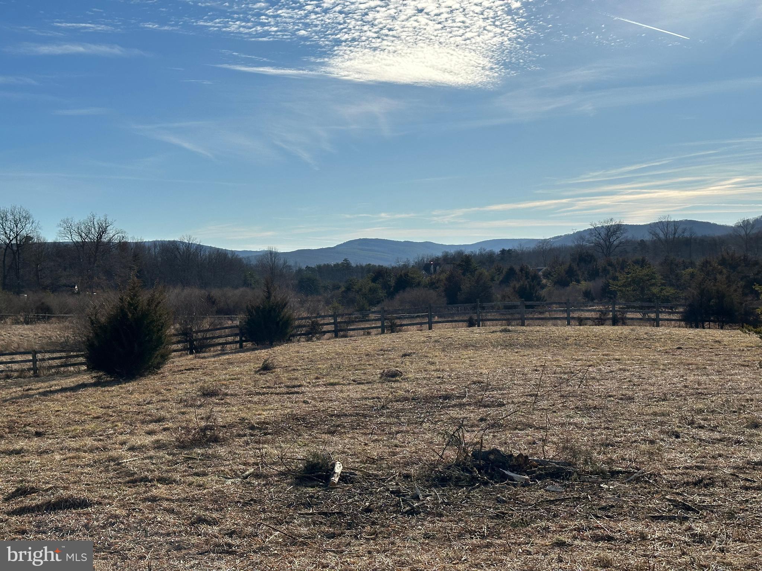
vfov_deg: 30.3
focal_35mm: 48
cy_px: 286
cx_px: 381
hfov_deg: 39.7
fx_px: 1057
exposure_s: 1/8197
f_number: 1.78
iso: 64
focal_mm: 6.86
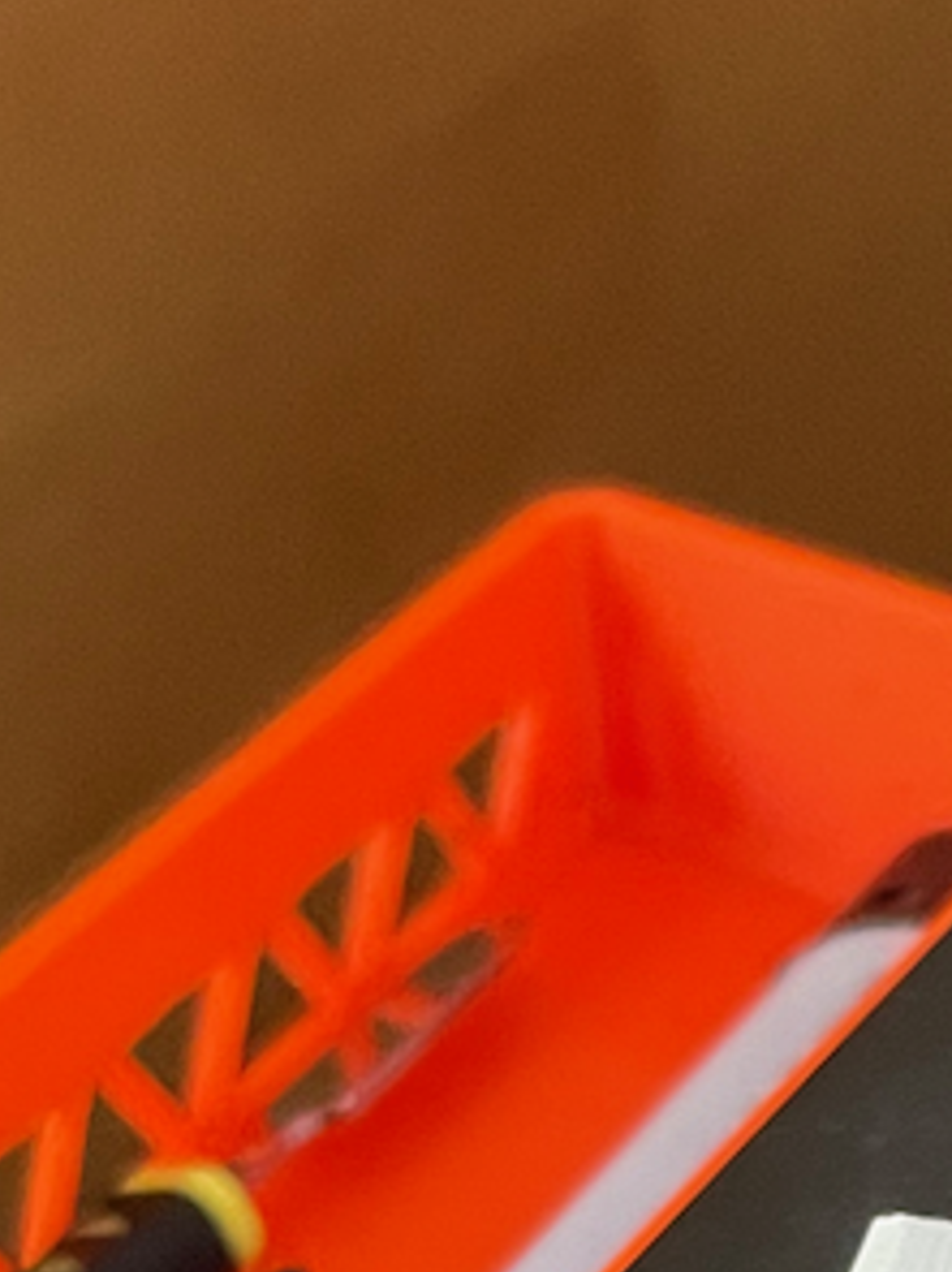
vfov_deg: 15.7
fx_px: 4147
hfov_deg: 12.8
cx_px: 1064
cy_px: 2052
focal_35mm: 113
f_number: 1.6
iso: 640
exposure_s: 1/40
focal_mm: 4.2
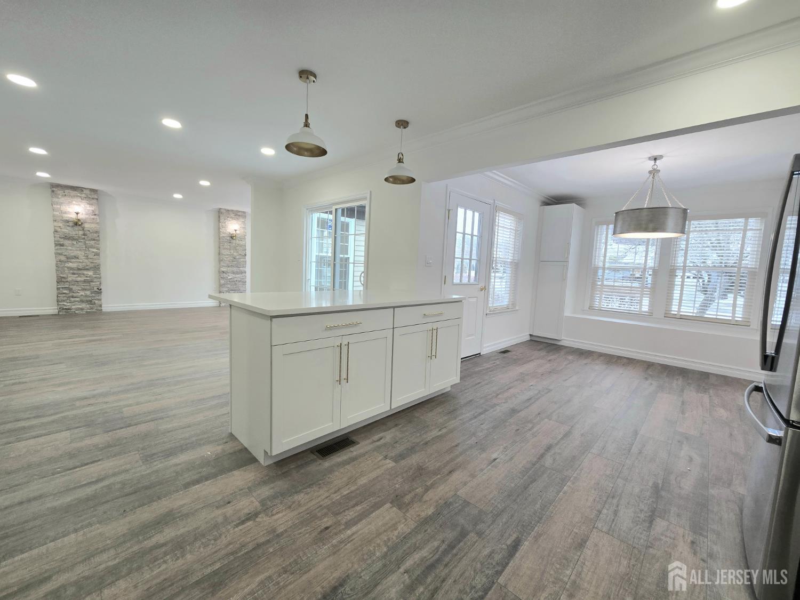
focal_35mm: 13
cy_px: 300
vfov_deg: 89.9
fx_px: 300
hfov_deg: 106.2
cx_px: 400
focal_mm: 2.2
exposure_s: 1/60.2
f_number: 2.2
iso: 80
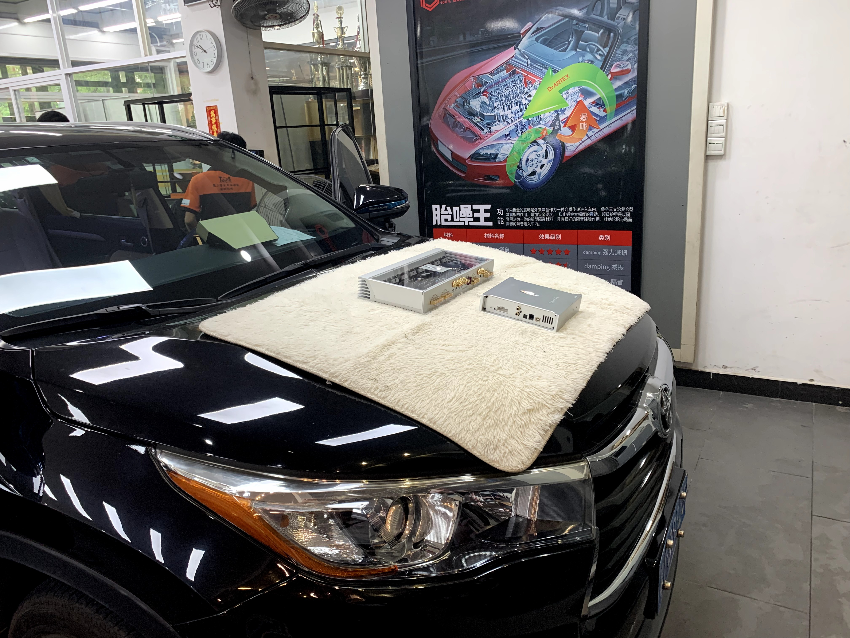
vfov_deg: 53.1
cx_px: 425
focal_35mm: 26
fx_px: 638
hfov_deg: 67.3
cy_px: 319
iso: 100
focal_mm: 4.25
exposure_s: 1/50
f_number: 1.8
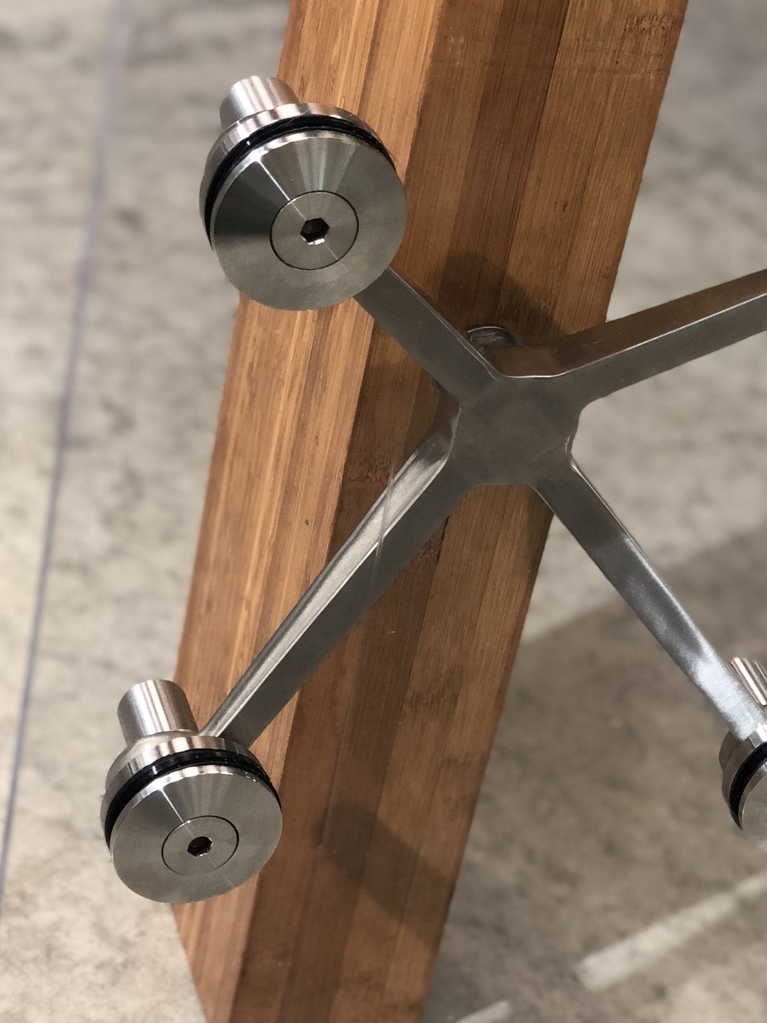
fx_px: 2482
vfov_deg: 23.3
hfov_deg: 17.5
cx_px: 544
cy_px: 442
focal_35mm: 84
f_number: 2.4
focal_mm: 6
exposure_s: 1/40
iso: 100
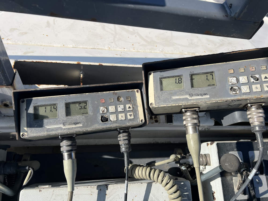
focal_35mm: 26
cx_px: 134
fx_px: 201
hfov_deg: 67.3
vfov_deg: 53.1
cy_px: 100
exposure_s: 1/4274
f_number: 1.5
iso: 50
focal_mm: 5.7
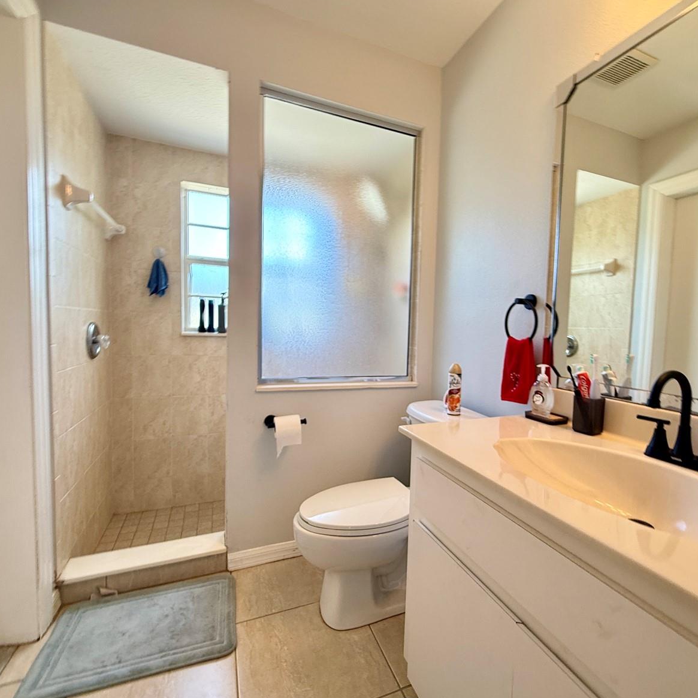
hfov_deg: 83.6
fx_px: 388
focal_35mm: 17
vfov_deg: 84.0
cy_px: 350
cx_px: 389
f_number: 2.2
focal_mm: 2.22
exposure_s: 1/40
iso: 80
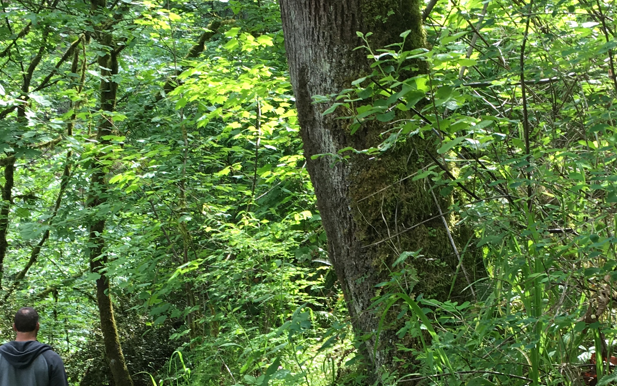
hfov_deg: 31.5
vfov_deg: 19.6
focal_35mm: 65
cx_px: 336
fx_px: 1093
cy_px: 352
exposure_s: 1/120
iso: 32
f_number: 2.2
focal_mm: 4.15
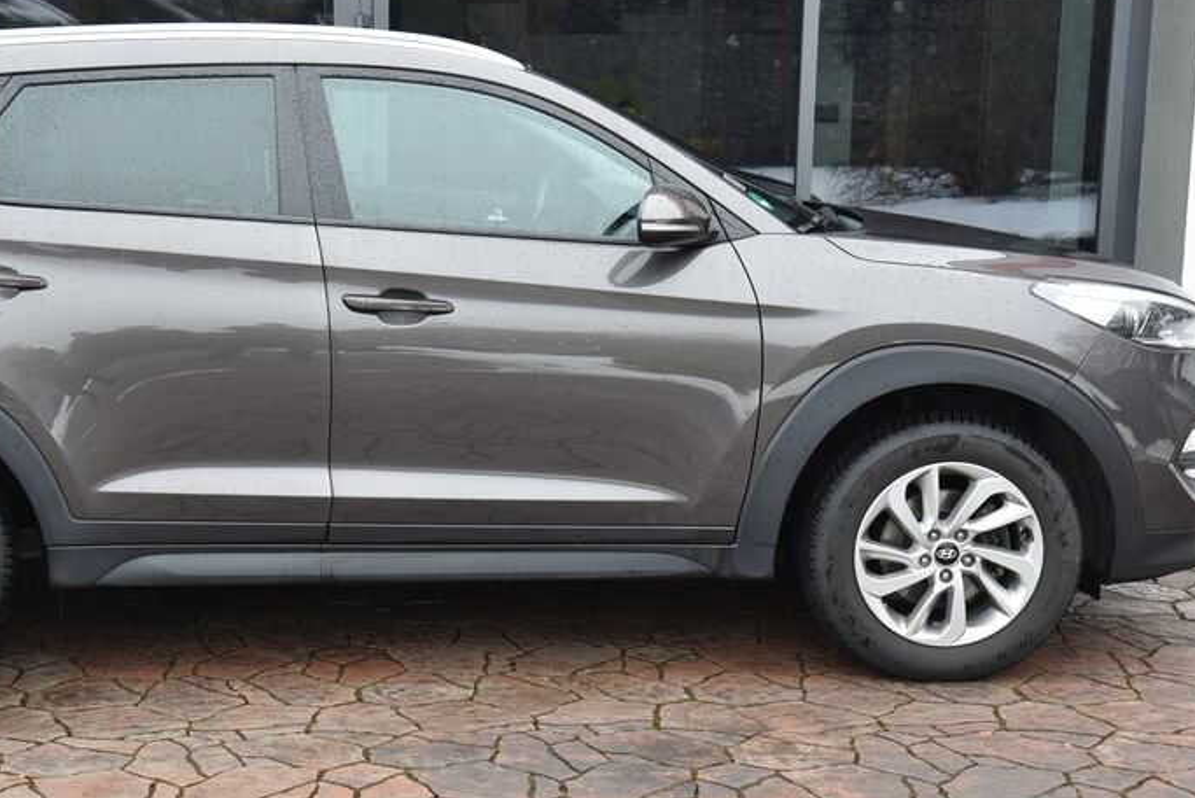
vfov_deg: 20.6
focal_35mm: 66
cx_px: 376
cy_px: 378
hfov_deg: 30.2
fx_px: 2192
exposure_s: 1/100
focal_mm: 44
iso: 500
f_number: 5.6
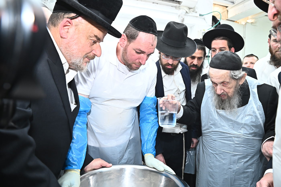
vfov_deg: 53.1
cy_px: 94
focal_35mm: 24
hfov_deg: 73.8
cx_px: 140
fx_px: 187
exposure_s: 1/200
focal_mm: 24
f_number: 5
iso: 2500
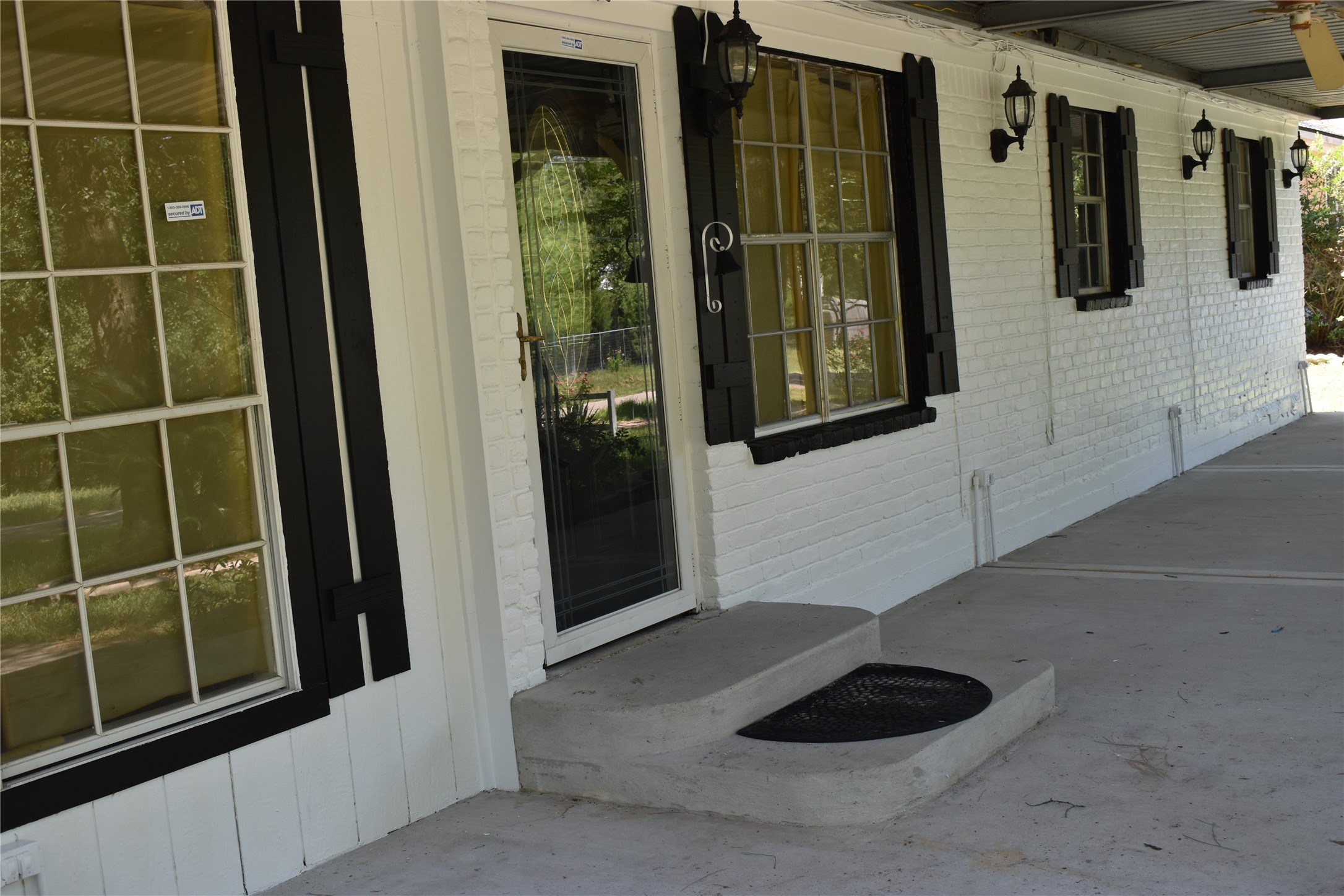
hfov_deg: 46.4
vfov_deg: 31.9
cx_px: 672
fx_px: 1568
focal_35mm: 42
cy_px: 448
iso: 400
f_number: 7.1
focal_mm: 28
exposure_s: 1/200
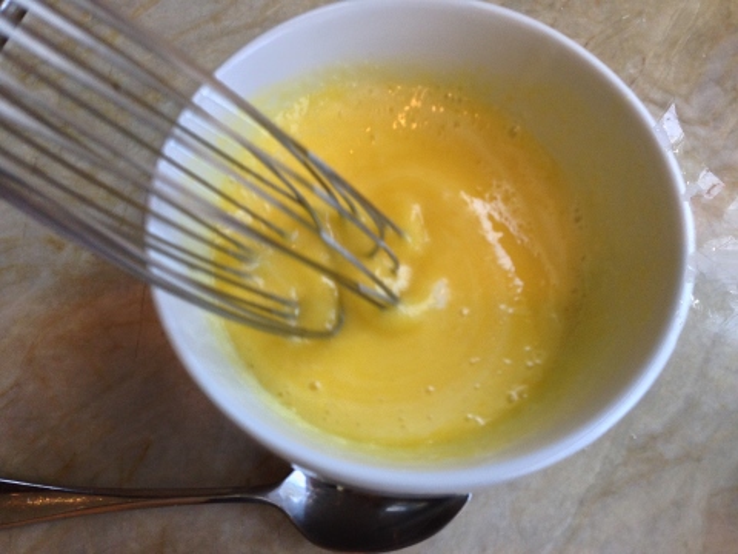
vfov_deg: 42.9
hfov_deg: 55.4
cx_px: 369
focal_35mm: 33
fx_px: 704
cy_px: 277
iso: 80
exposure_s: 1/120
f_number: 2.4
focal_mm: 4.12
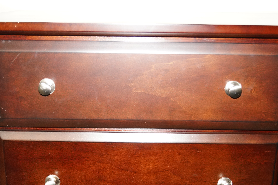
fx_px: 347
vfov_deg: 29.8
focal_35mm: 45
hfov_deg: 43.7
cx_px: 139
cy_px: 92
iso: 800
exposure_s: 1/60
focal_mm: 30
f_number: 4.5
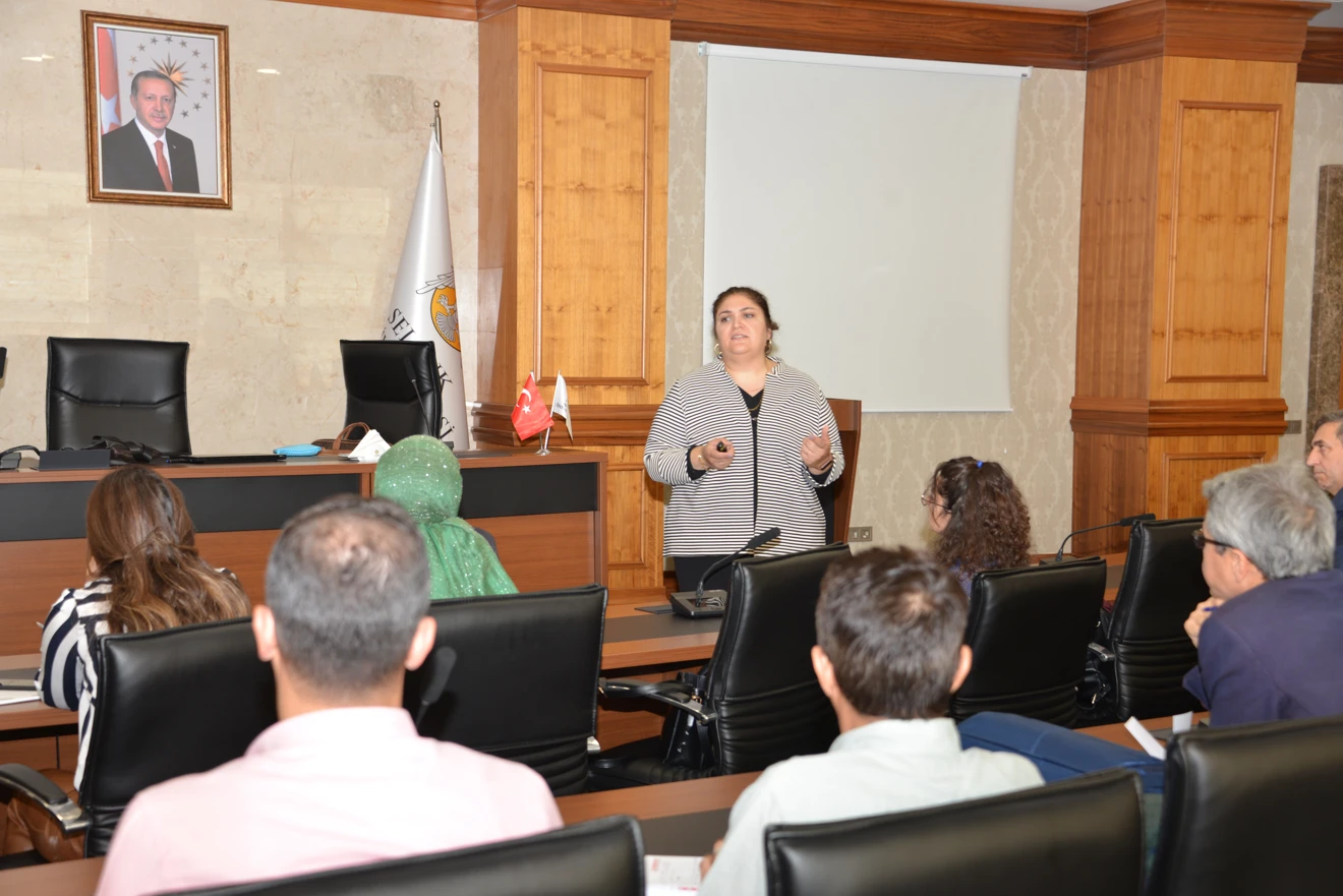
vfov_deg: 24.6
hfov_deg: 36.2
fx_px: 2052
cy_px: 448
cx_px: 672
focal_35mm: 55
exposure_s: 1/60
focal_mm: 55
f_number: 4.5
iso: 160
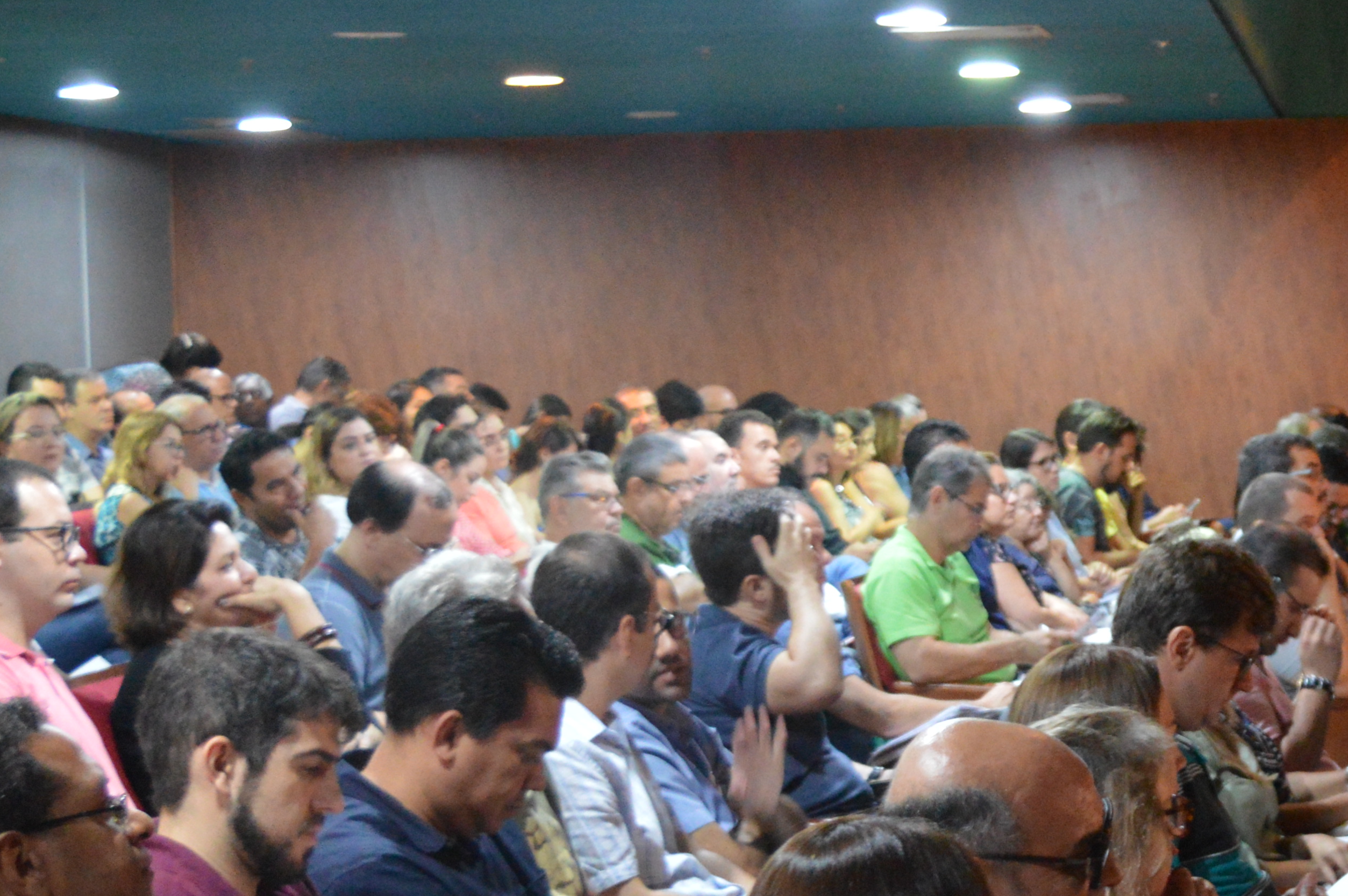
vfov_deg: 14.0
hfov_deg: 20.6
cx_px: 1193
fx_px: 3636
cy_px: 692
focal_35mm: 97
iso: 2500
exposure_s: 1/15
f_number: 4
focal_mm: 27
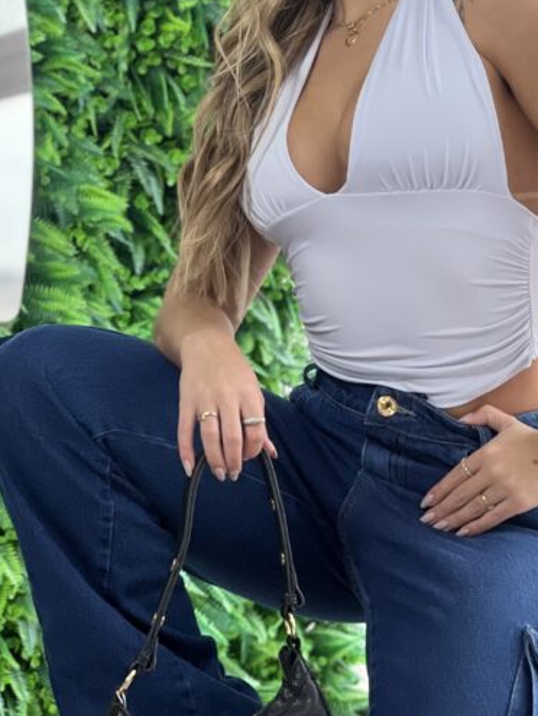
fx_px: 3001
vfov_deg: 13.6
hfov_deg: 10.2
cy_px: 265
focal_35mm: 145
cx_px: 341
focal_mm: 9
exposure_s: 1/120
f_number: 2.8
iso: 80
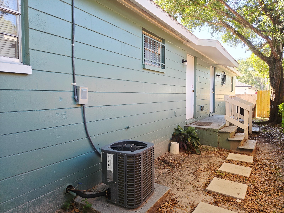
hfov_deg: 73.9
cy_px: 106
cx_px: 142
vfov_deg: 58.9
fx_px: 189
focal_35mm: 23
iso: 40
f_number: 1.8
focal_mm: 5.4
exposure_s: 1/180
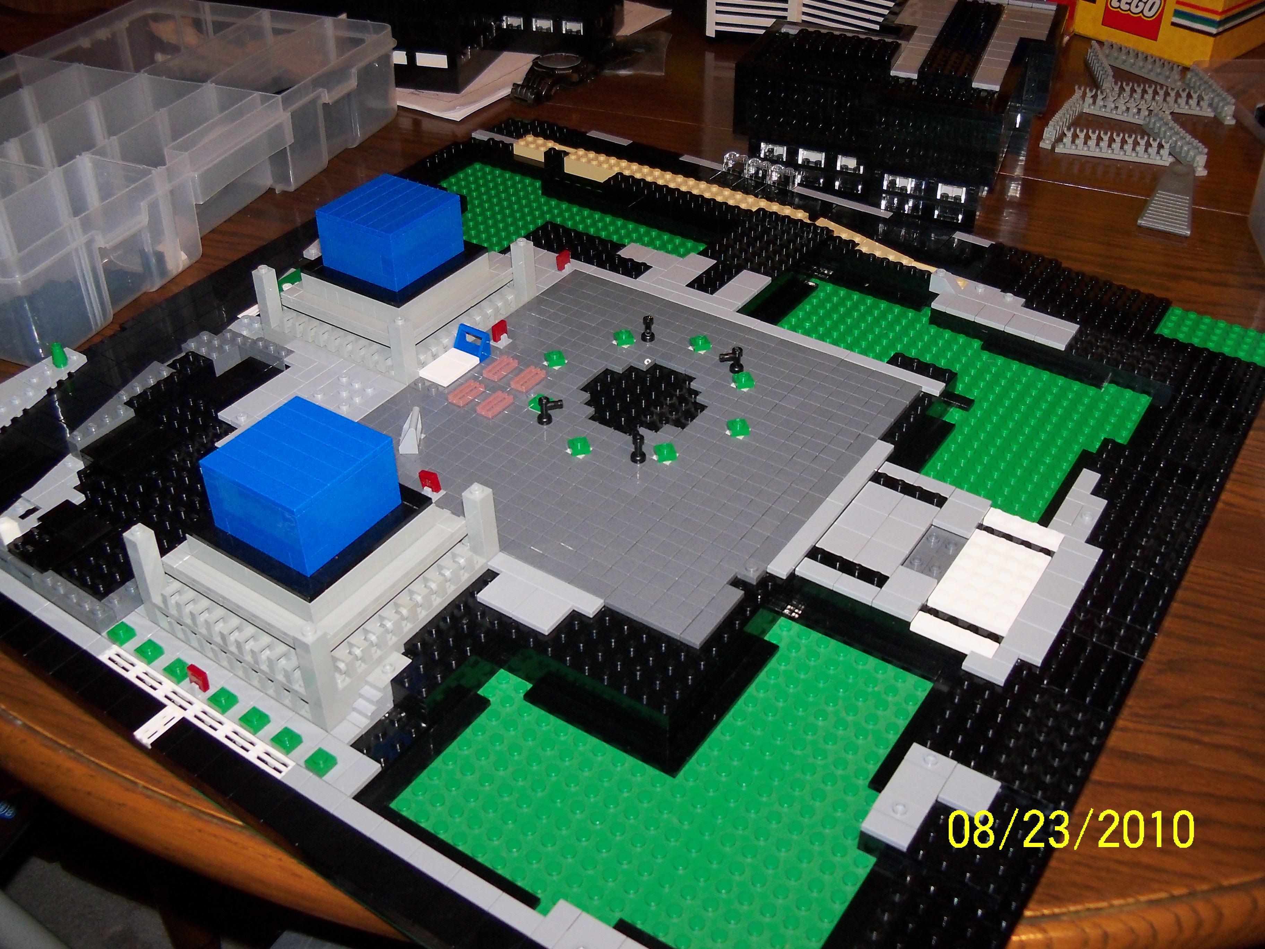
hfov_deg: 52.6
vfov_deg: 40.7
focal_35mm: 35
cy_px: 474
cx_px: 632
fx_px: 1279
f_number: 3.5
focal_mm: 6.2
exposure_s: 1/30
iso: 200
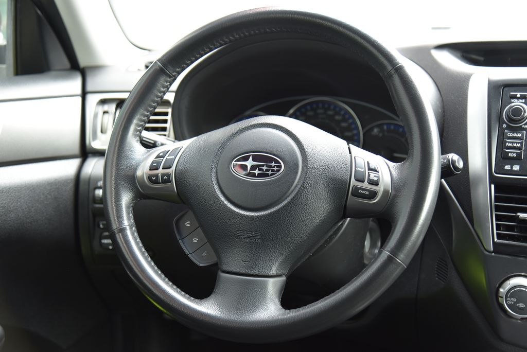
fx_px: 762
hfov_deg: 38.2
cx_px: 264
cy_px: 176
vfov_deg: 26.0
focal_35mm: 52
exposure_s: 1/20
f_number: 4
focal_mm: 52
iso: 500
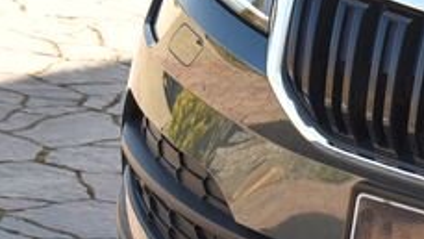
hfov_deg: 8.9
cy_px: 87
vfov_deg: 5.4
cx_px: 887
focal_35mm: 225
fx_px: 2531
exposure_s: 1/160
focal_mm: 48
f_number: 6.3
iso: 500
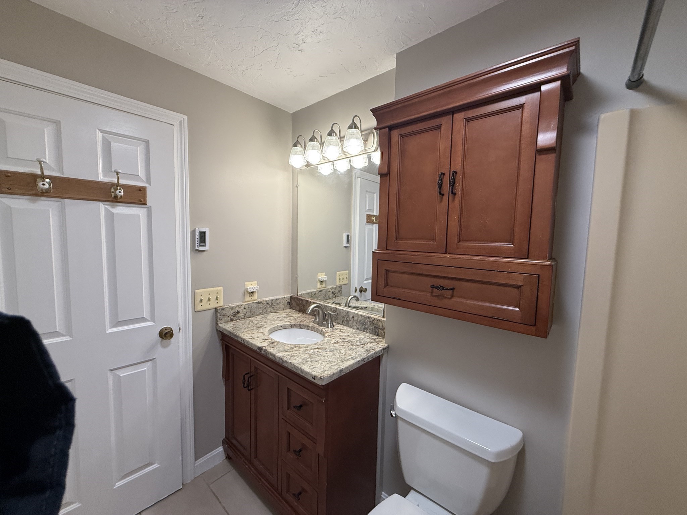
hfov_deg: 102.1
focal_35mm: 14
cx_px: 344
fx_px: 278
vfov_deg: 85.7
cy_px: 258
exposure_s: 1/120
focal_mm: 2.22
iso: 160
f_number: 2.2
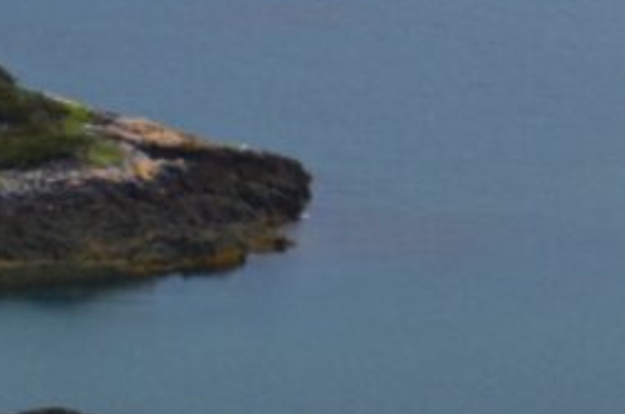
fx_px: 7659
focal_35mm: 442
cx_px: 1174
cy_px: -206
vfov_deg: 3.1
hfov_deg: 4.6
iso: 400
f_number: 10
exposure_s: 1/200
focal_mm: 75
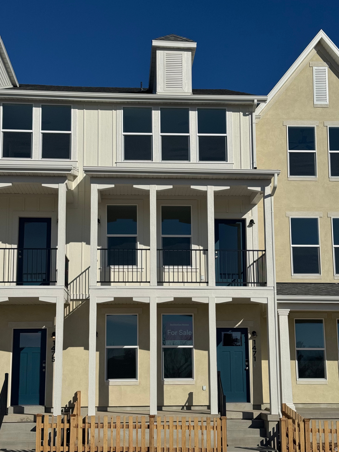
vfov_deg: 39.7
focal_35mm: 48
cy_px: 226
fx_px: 627
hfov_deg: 30.3
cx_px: 170
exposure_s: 1/15385
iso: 64
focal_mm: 6.76
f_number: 1.78
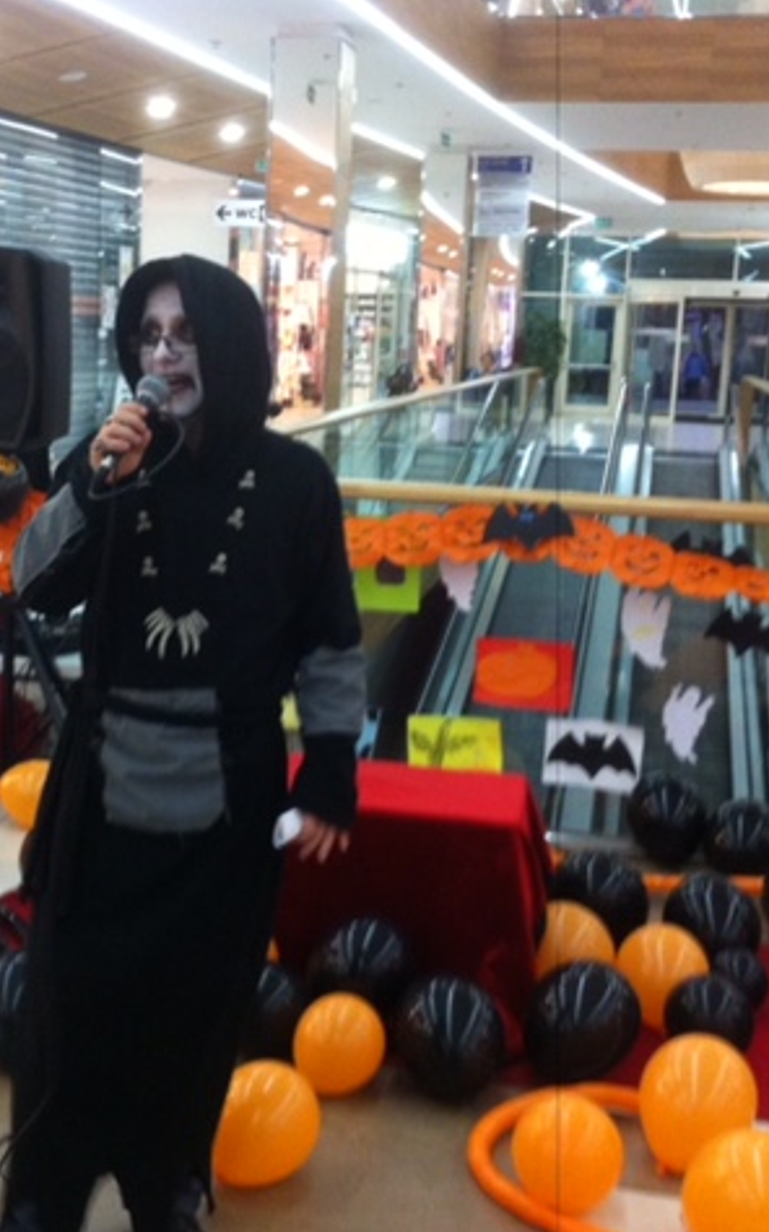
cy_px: 616
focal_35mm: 50
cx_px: 226
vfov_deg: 40.3
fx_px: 1678
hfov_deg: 25.6
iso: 250
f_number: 2.8
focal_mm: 3.85
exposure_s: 1/15
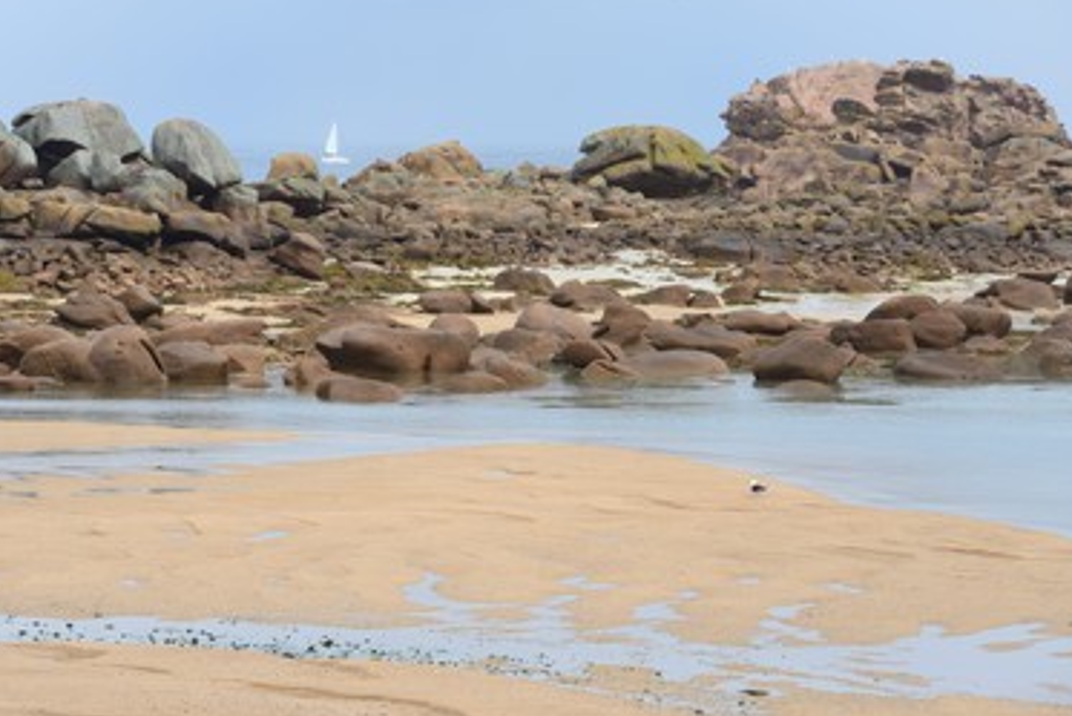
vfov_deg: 6.1
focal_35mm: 225
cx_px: 489
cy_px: 365
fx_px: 6702
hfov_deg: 9.1
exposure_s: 1/125
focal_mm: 200
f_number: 11
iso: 200
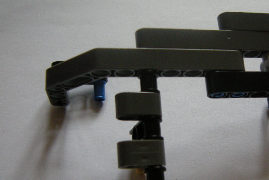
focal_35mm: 47
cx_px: 187
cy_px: 122
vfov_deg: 28.4
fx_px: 351
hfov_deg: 41.2
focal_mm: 4.7
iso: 260
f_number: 2.8
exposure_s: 1/60
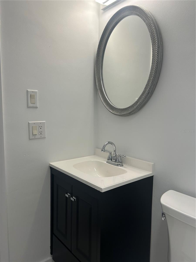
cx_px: 98
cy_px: 131
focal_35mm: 26
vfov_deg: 67.3
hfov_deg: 53.1
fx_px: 196
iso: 64
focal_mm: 5.7
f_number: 1.5
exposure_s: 1/120
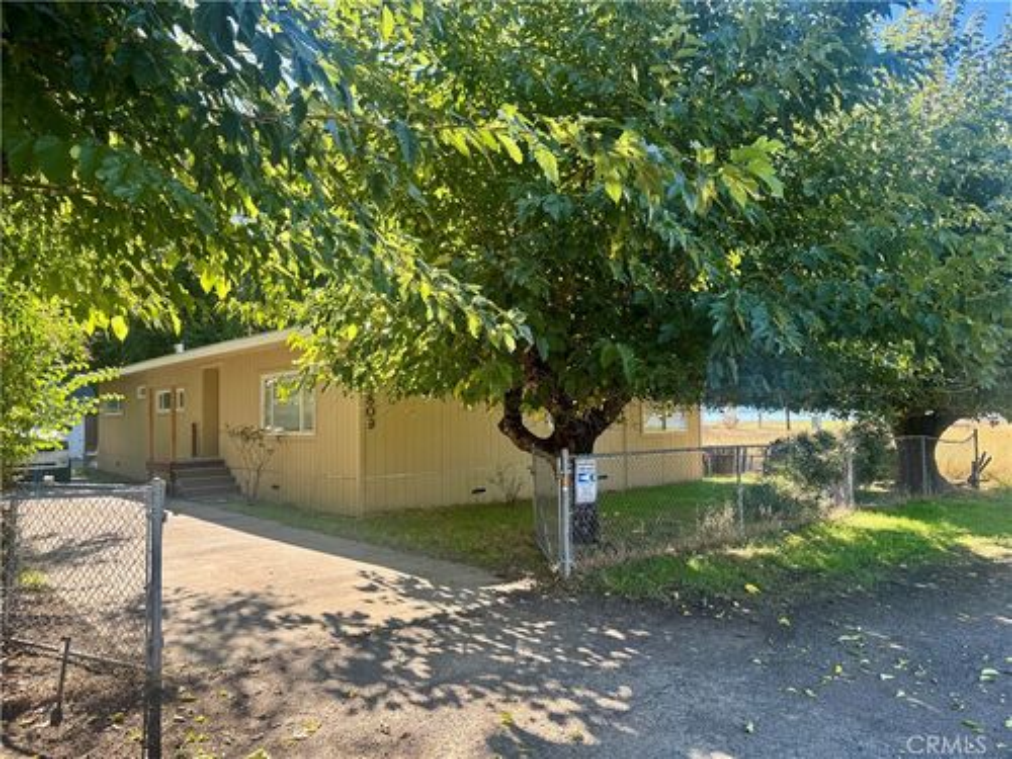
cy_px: 380
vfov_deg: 56.8
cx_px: 506
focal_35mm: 24
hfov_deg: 71.6
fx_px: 702
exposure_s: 1/433
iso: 80
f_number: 1.78
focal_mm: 6.76
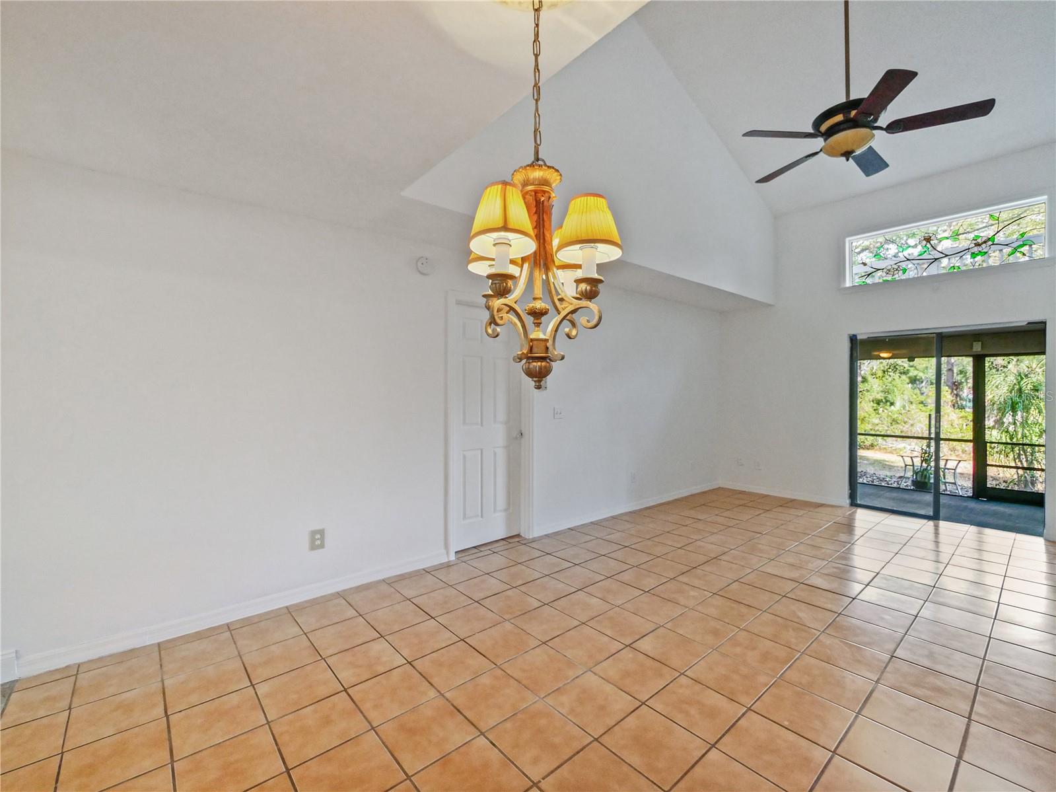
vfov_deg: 85.7
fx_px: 427
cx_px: 528
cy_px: 396
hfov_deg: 102.1
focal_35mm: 14
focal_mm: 7
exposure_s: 1/60
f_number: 4
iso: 3200
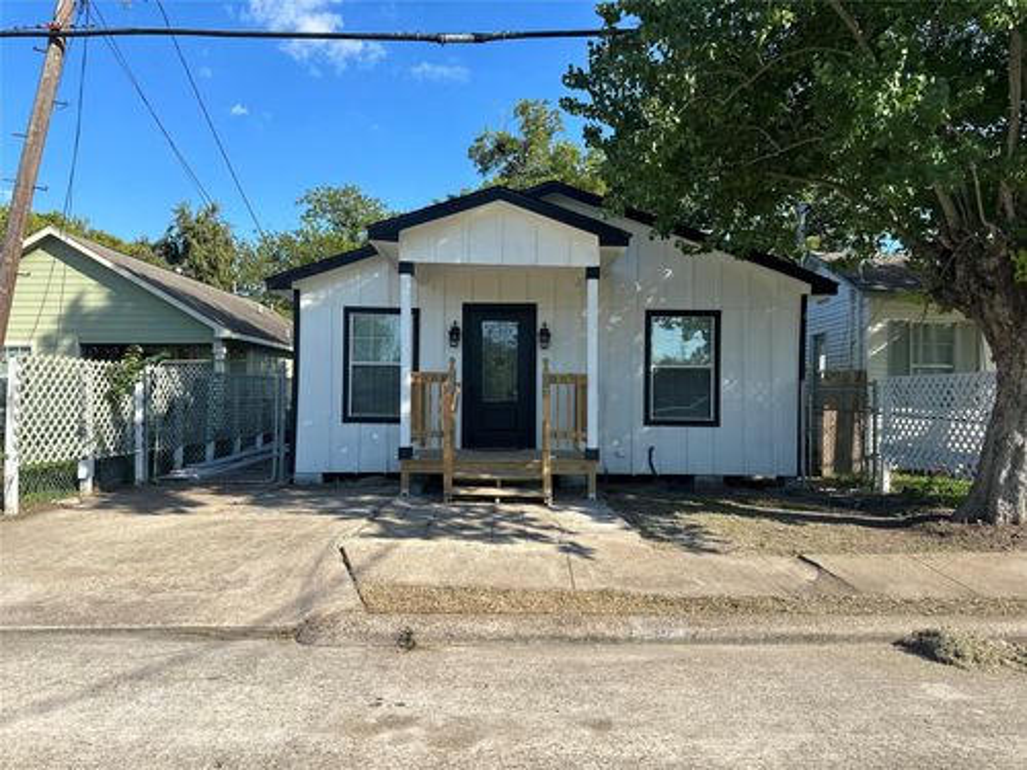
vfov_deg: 56.8
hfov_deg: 71.6
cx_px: 514
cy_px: 385
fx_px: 712
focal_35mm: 24
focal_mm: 6.86
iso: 80
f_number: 1.78
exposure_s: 1/2809
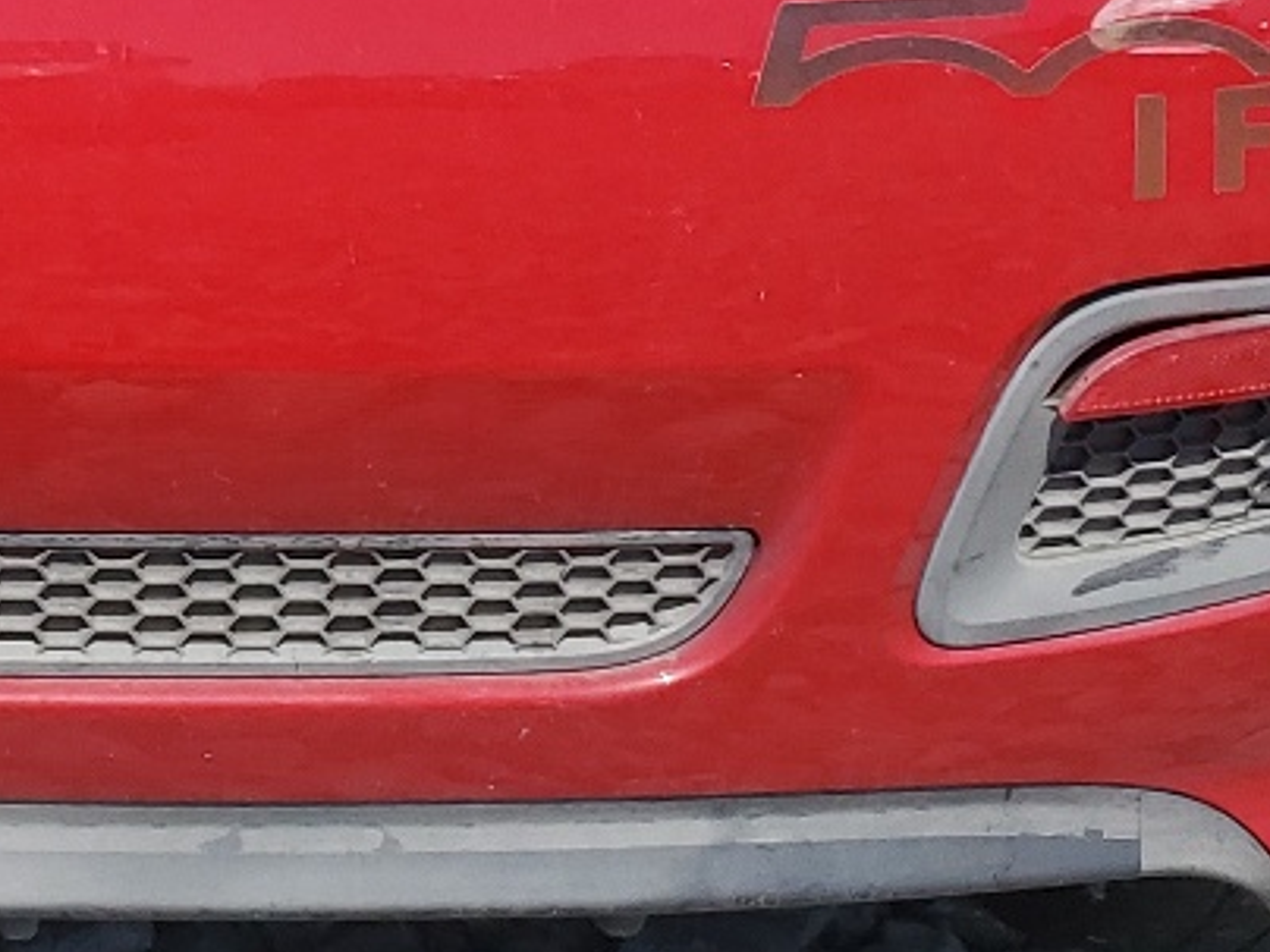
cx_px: -236
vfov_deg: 13.2
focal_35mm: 103
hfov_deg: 18.2
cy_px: -679
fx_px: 3779
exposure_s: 1/3333
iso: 50
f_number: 1.5
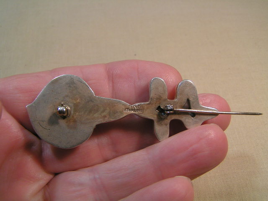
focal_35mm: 38
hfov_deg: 49.0
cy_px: 100
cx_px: 134
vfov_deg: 37.7
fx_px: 294
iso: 50
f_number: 4
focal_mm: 5.8
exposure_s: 1/50
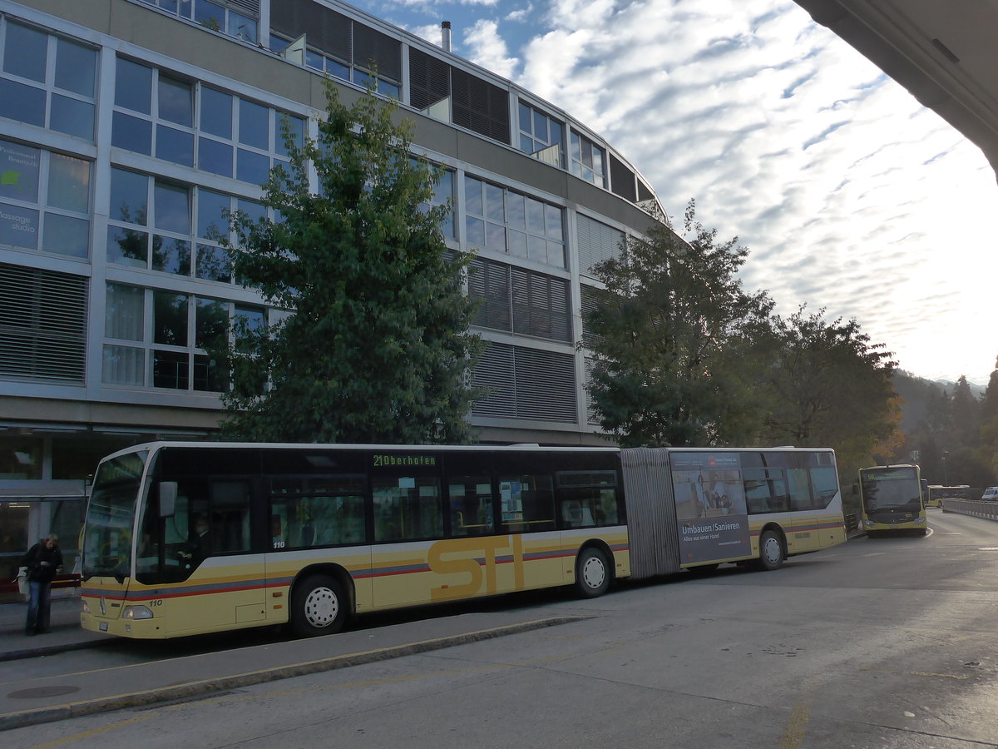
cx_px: 499
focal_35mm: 29
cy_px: 374
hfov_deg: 61.7
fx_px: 836
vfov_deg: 48.2
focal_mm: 6
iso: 160
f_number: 3.5
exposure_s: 1/800
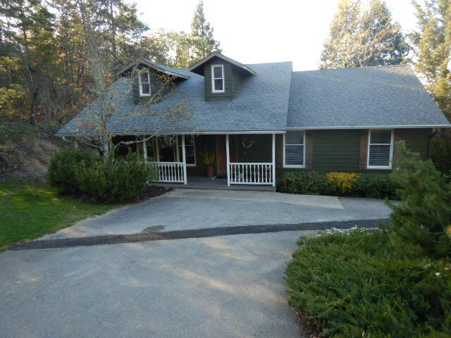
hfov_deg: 71.6
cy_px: 169
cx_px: 226
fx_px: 313
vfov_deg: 56.8
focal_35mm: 24
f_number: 2.8
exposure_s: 1/125
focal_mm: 4.3
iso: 125
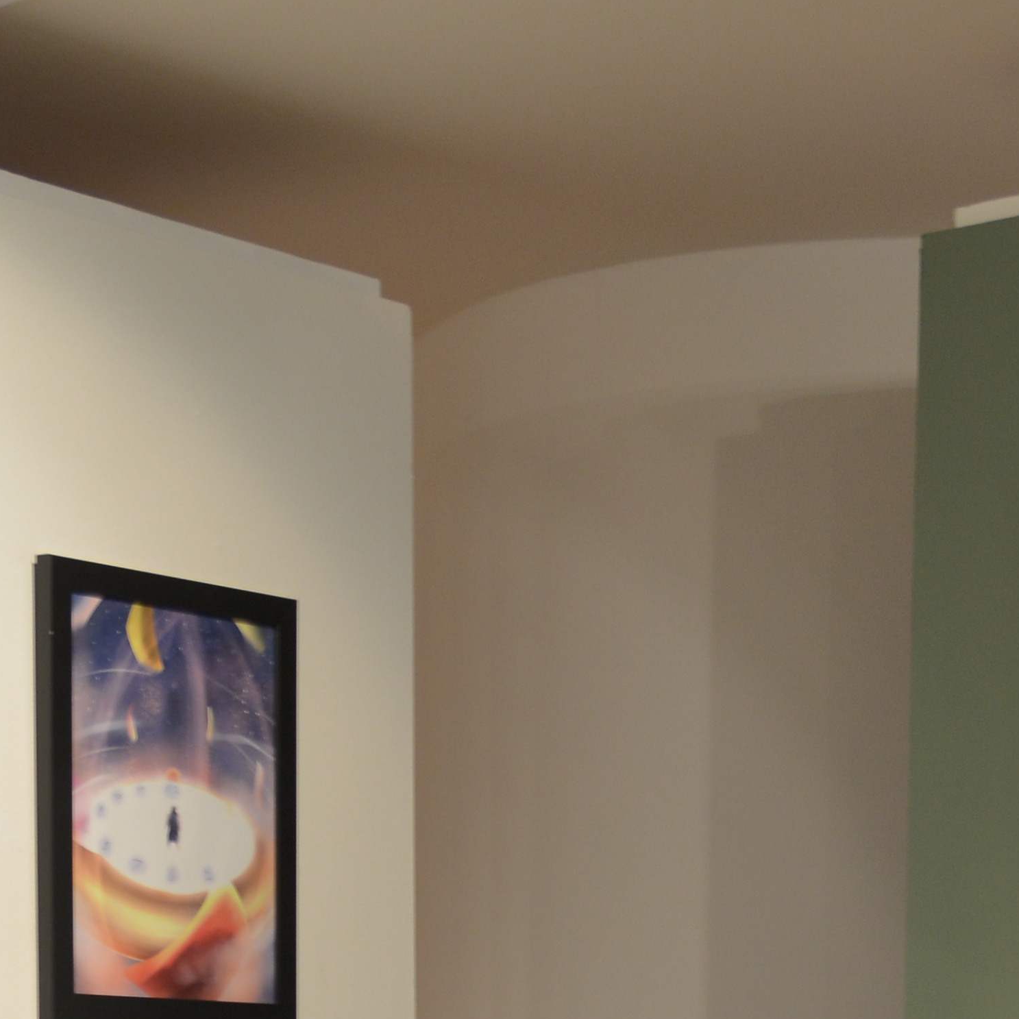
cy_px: 1625
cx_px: 633
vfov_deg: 15.6
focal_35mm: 101
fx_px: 3364
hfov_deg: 17.2
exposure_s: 1/60
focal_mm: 24
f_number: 4
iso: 400
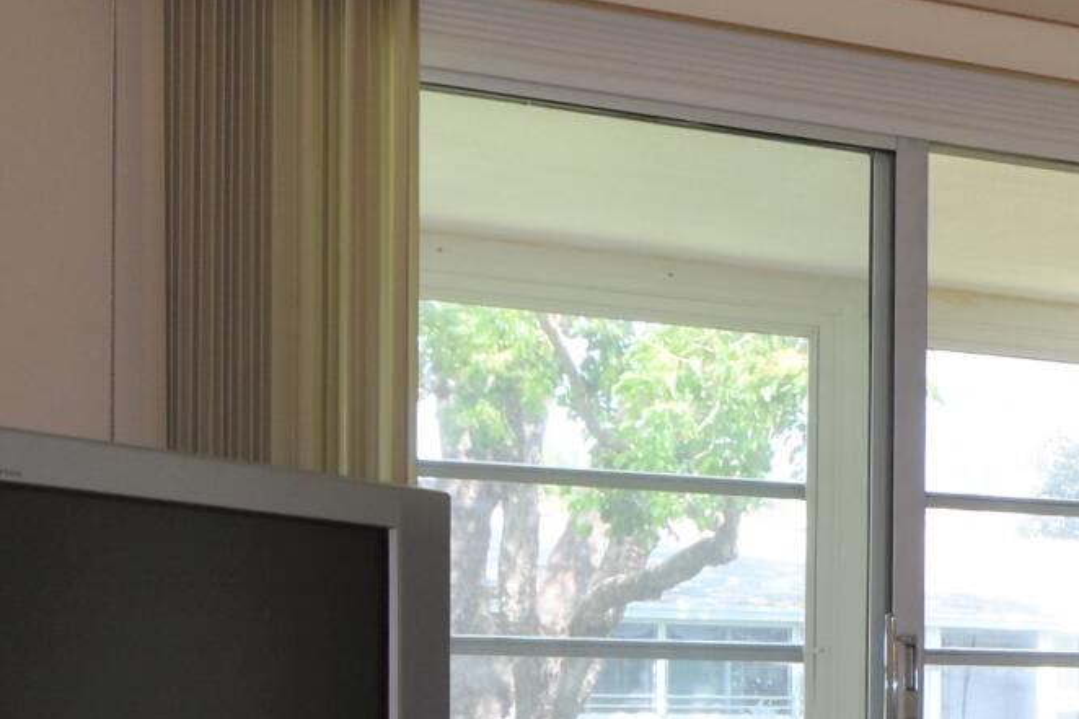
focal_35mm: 68
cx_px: 1583
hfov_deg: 24.0
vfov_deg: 19.5
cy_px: 686
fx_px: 2037
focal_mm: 10
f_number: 5
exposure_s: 1/60
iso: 200
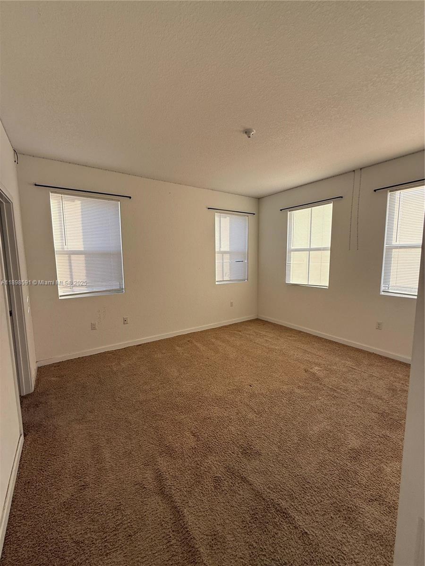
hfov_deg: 85.7
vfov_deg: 102.1
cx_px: 212
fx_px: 229
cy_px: 283
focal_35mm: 14
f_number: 2.2
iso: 64
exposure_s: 1/99
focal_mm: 2.22
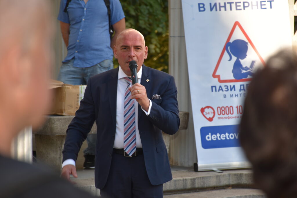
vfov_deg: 7.0
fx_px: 1609
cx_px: 148
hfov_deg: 10.5
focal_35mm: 195
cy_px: 99
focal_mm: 130
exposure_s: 1/125
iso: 140
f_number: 5.6
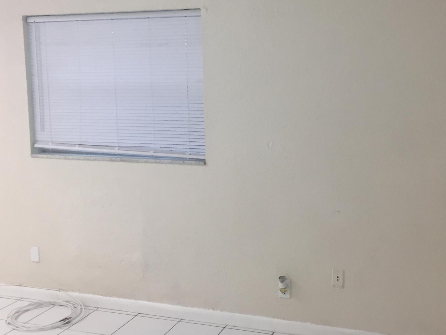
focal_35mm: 46
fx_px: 593
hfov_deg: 41.2
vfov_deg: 31.5
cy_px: 142
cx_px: 251
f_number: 2.2
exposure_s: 1/40
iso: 32
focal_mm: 4.15
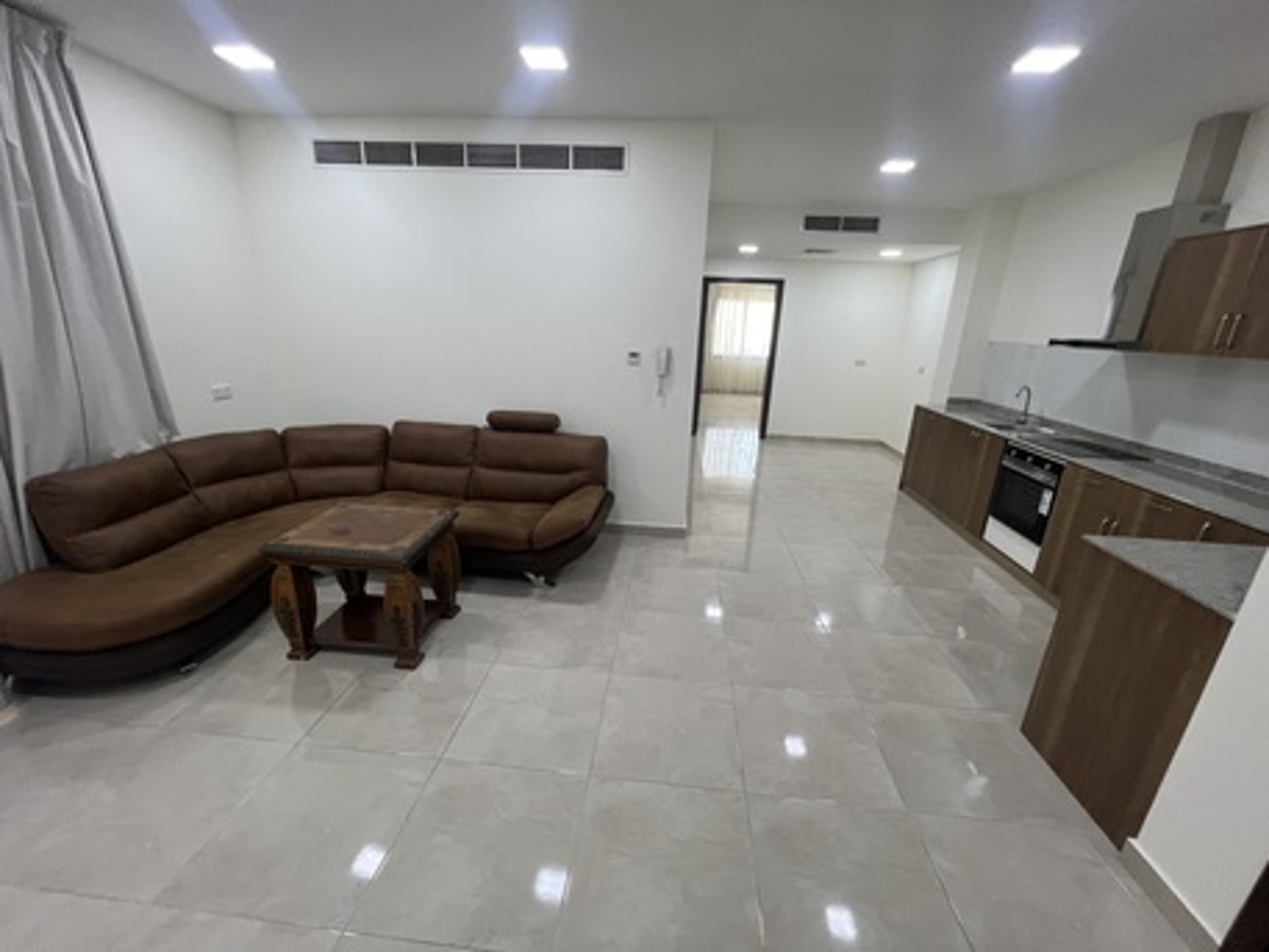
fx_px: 477
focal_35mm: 13
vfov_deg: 89.9
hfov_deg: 106.2
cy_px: 476
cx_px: 634
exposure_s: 1/100
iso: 250
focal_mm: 1.57
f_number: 1.8
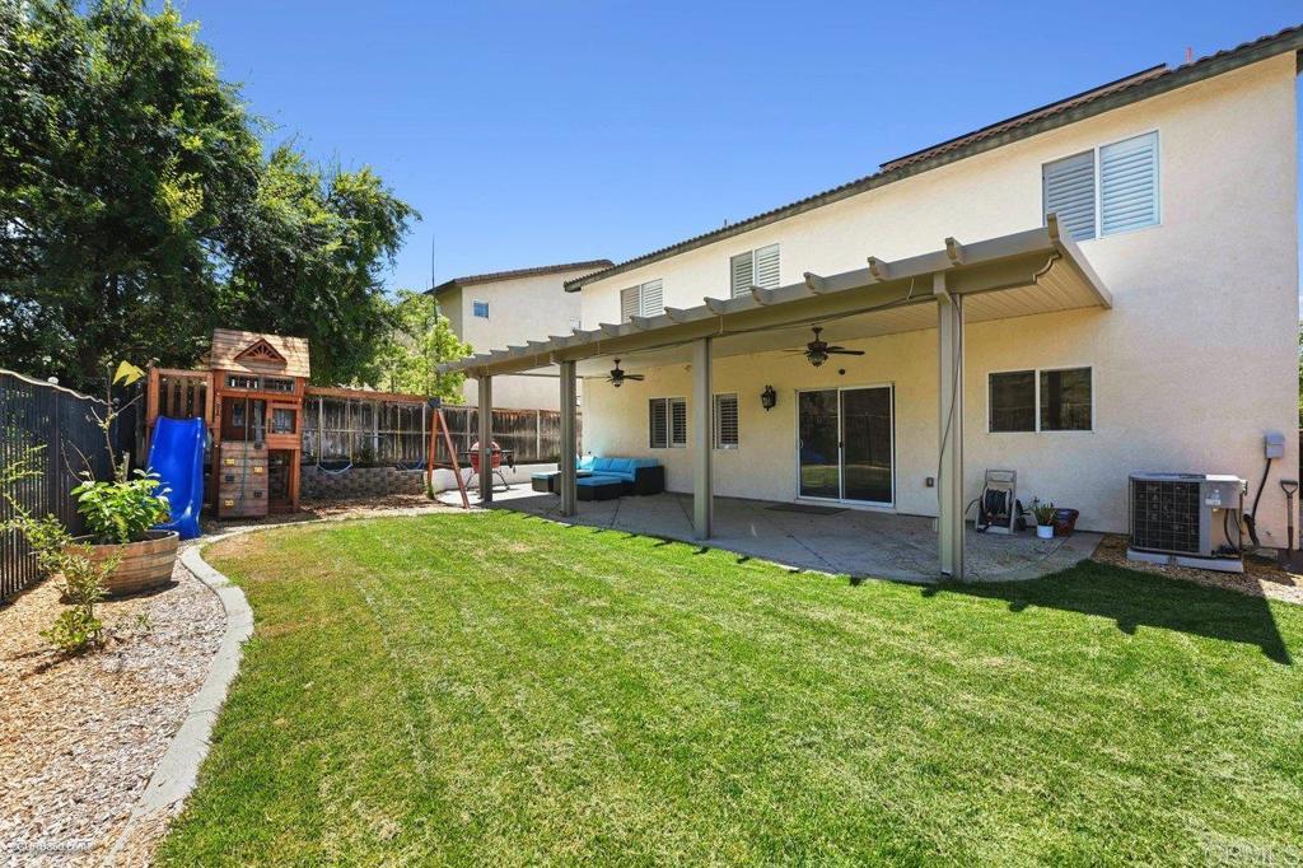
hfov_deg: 104.3
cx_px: 652
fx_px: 507
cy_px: 434
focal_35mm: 14
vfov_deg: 81.2
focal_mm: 14
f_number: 6.3
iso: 100
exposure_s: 1/60
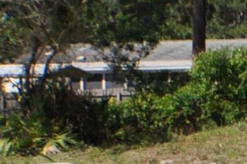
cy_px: 124
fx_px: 1961
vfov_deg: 4.8
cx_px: 380
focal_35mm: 286
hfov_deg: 7.1
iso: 200
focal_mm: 26
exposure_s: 1/320
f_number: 9
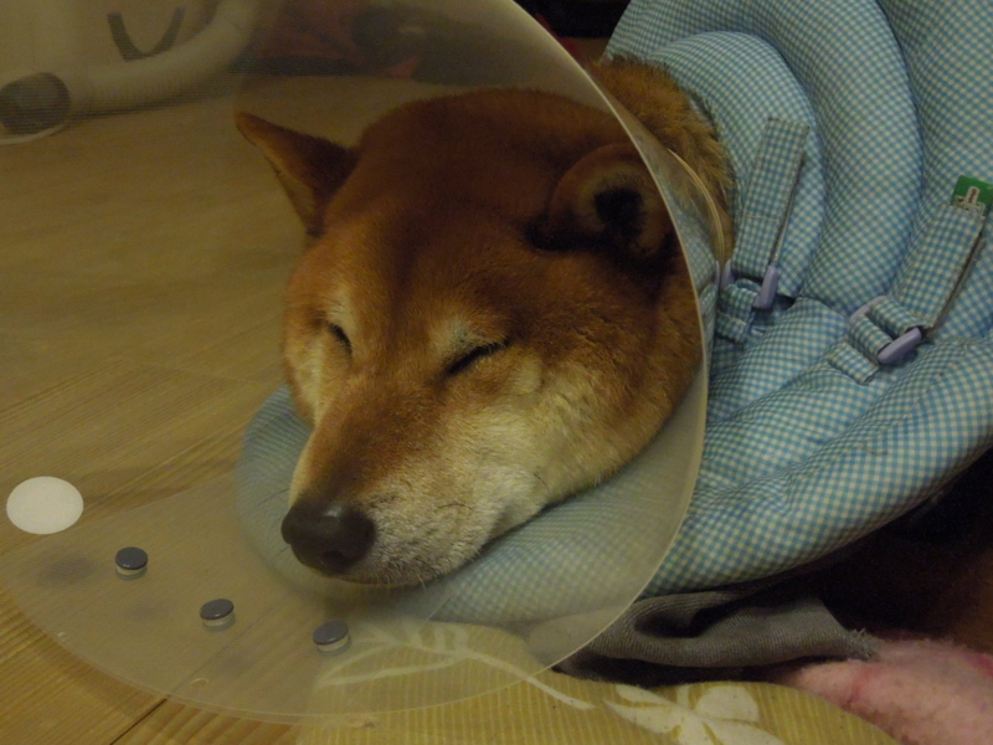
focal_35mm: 48
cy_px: 372
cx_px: 496
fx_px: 1377
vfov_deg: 30.3
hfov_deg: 39.7
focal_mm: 8.7
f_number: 4
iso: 1600
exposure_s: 1/30
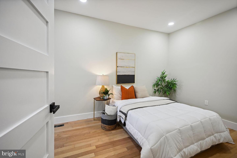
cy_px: 79
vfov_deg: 73.7
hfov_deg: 96.7
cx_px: 118
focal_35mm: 16
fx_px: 105
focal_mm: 16
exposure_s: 1/13
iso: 200
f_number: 9
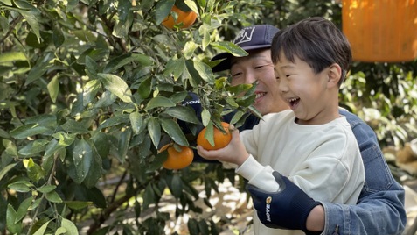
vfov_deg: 21.0
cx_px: 209
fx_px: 630
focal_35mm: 57
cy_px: 88
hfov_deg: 36.6
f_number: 2
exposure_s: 1/122
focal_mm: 6
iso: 64
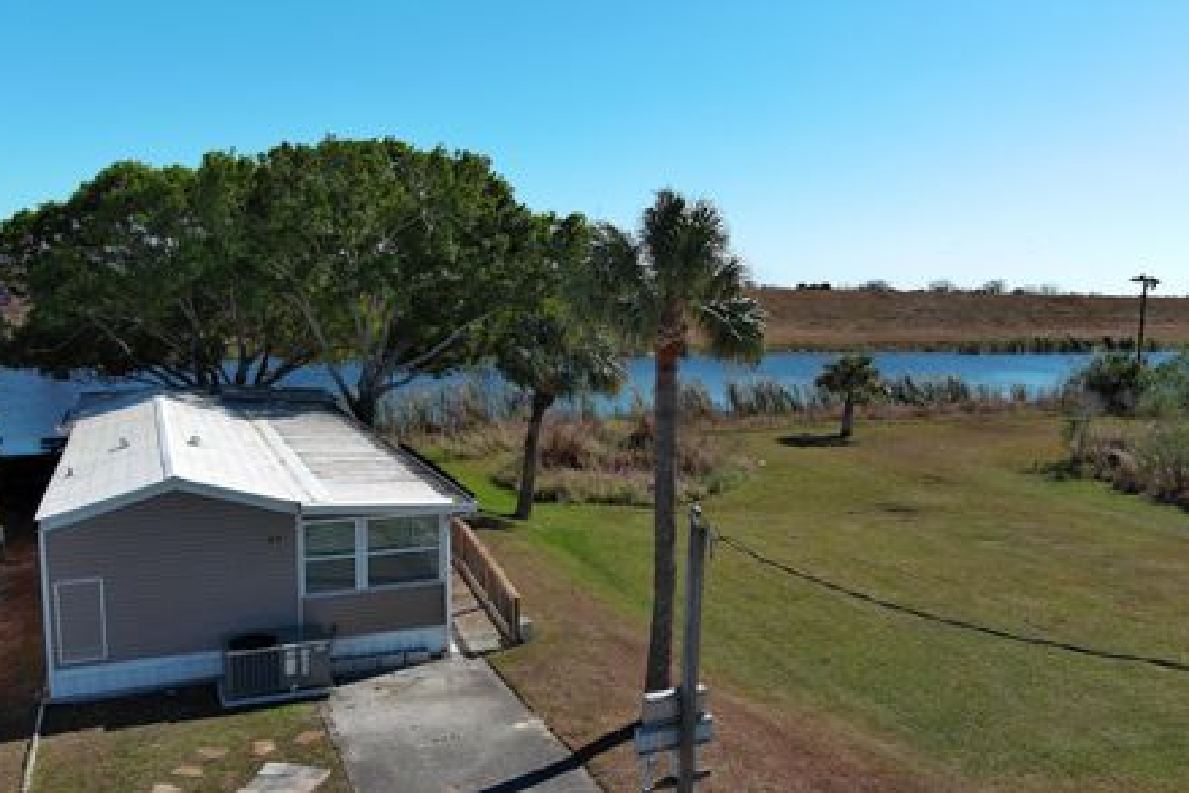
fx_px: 1090
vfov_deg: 39.9
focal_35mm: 33
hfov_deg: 57.1
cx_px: 642
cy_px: 445
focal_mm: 10.57
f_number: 2.8
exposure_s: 1/1613
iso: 101
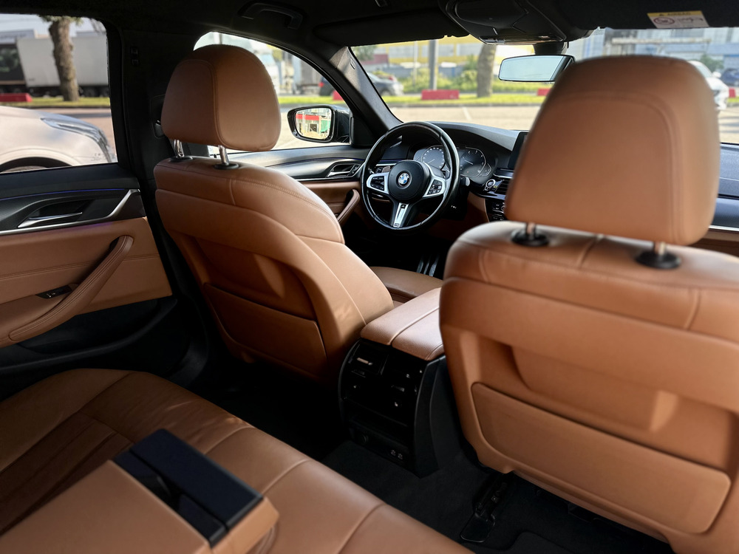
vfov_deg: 56.8
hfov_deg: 71.6
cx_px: 370
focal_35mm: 24
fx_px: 512
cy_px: 277
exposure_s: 1/404
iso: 100
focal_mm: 6.86
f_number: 1.78
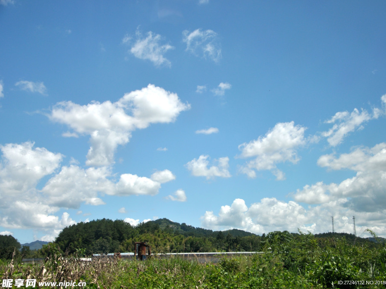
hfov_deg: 41.2
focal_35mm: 46
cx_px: 215
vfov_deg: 31.5
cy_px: 145
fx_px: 513
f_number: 4
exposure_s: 1/640
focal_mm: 28
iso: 200
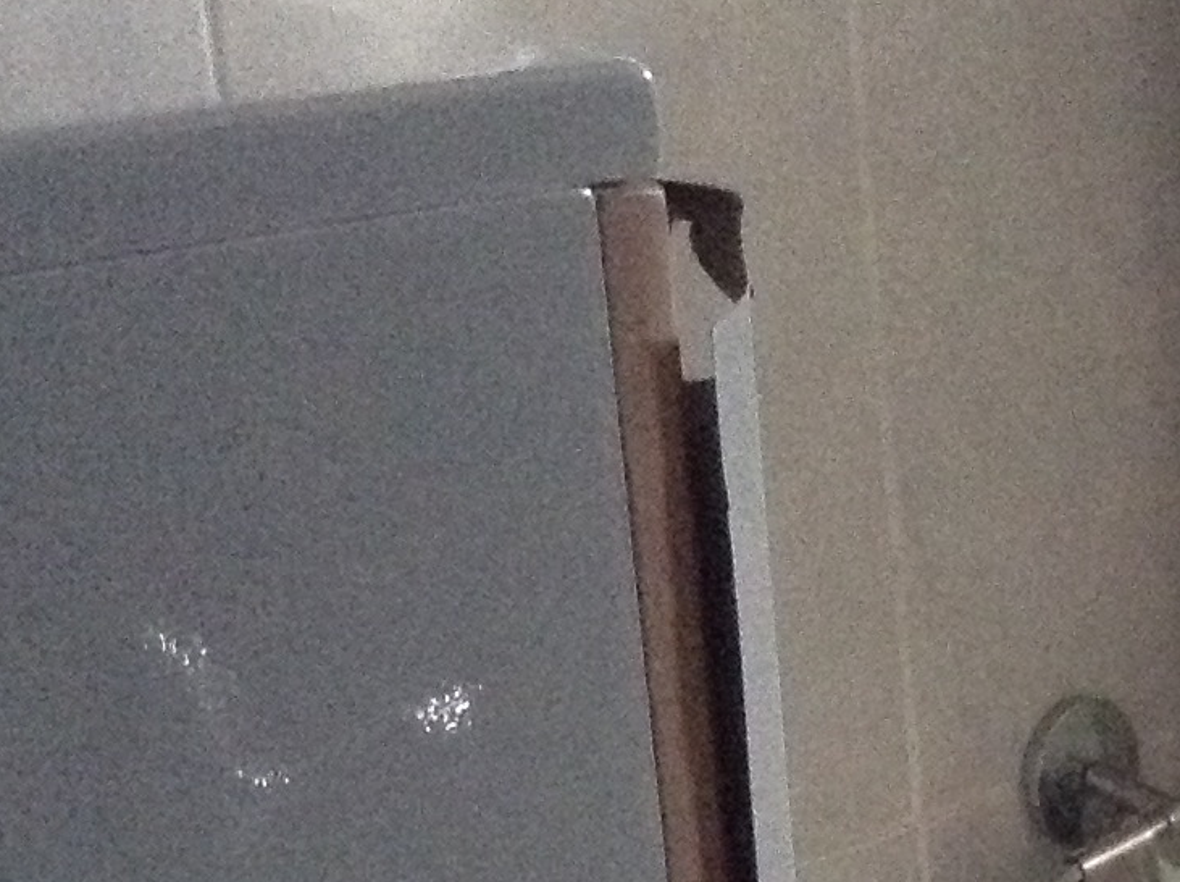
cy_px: 1363
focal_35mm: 117
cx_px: 1801
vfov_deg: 12.0
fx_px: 3982
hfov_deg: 15.5
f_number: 2.4
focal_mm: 3.3
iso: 400
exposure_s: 1/15
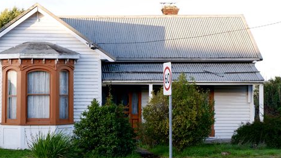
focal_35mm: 67
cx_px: 141
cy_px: 87
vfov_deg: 18.0
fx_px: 499
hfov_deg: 31.4
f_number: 5.6
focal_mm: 42
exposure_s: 1/180
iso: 400
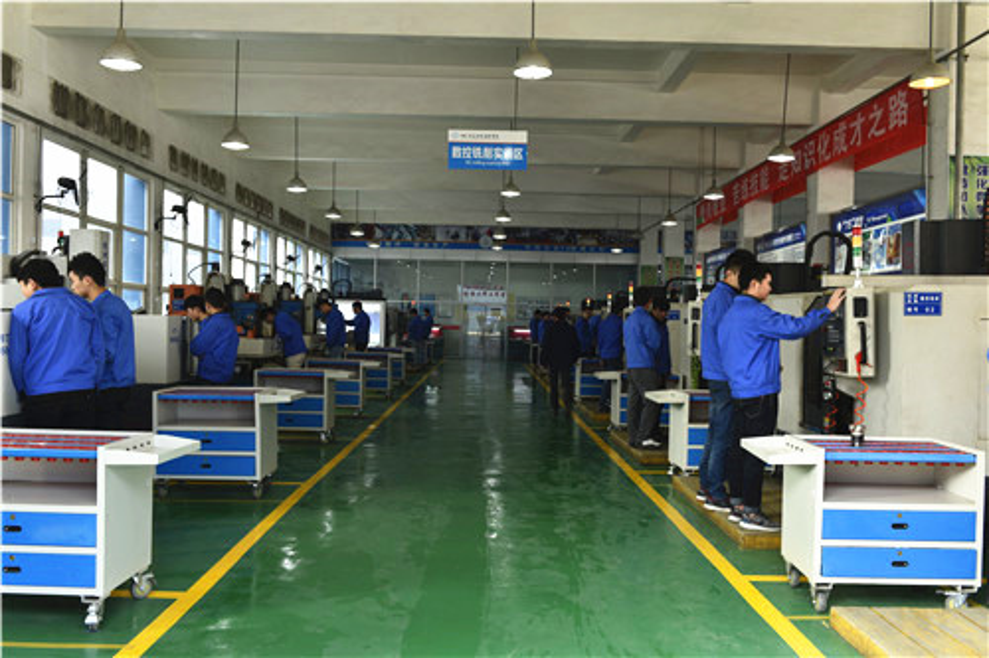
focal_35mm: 32
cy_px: 329
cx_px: 494
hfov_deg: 58.7
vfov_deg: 41.1
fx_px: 879
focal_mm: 32
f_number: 8
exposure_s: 1/13
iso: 100
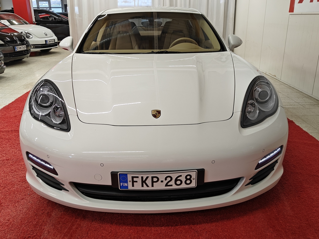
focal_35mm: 31
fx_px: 286
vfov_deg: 45.4
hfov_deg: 58.4
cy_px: 120
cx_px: 160
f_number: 1.8
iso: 100
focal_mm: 5.59
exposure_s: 1/100
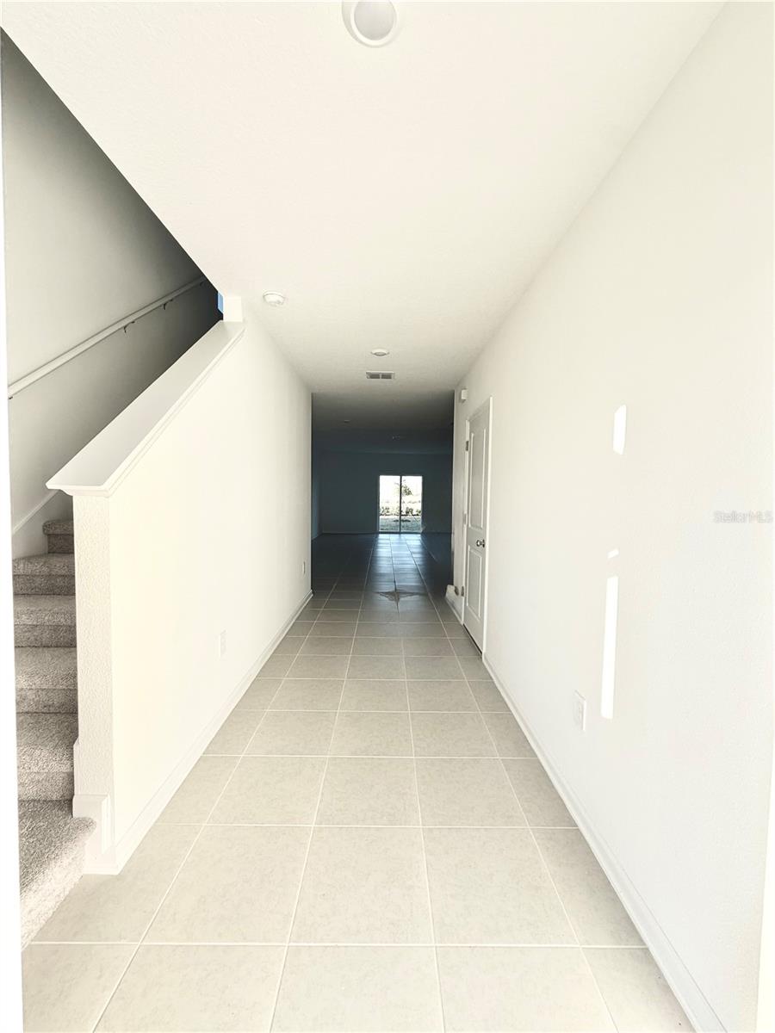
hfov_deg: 85.7
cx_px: 388
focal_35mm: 14
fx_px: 418
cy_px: 516
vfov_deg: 102.1
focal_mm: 2.22
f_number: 2.2
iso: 50
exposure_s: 1/340
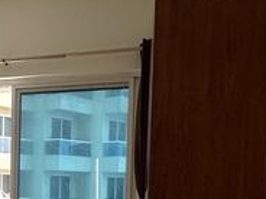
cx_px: -40
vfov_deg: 22.2
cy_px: 238
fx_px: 469
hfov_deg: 28.2
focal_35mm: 61
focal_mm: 2.22
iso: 64
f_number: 2.2
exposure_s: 1/99
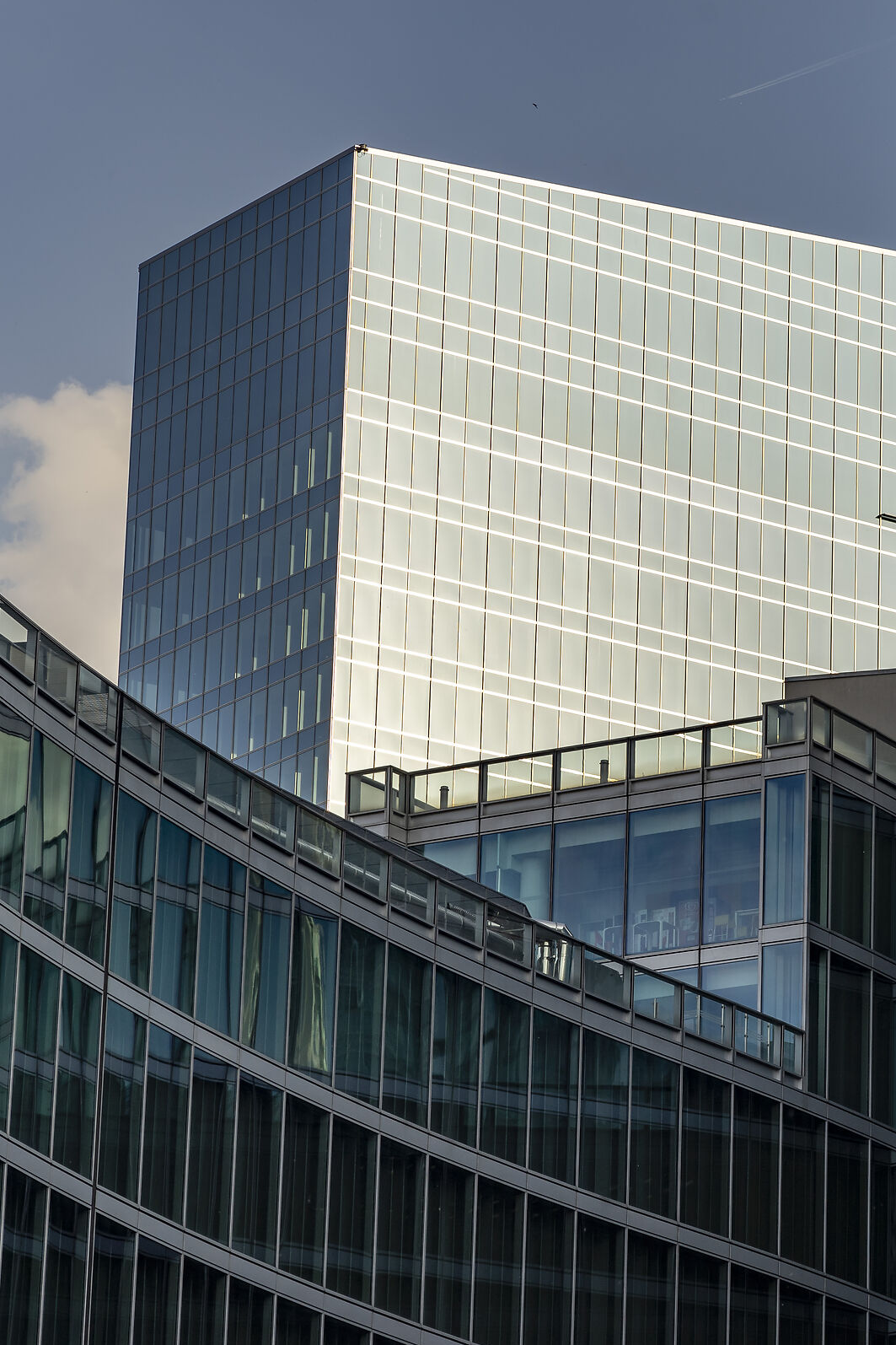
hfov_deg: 8.6
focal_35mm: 158
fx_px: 5899
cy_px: 673
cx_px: 856
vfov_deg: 13.0
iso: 100
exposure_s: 1/200
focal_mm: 105
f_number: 8
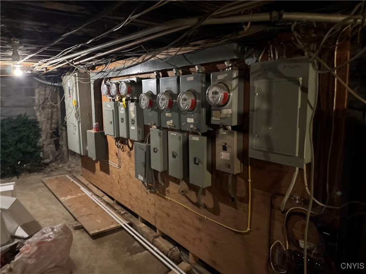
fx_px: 275
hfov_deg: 67.3
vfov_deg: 53.1
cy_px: 137
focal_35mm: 26
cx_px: 183
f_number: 1.6
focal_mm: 5.1
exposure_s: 1/30
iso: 800
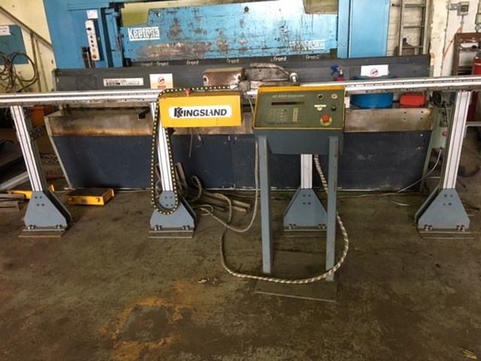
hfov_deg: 61.7
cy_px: 180
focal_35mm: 29
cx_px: 240
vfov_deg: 48.2
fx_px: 403
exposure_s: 1/33
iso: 200
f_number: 2.2
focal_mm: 4.15
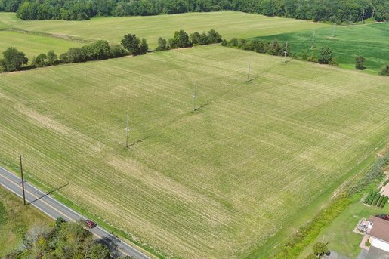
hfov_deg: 48.4
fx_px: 432
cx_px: 170
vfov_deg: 33.3
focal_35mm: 40
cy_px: 106
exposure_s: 1/800
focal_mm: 10.57
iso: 100
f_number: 2.8
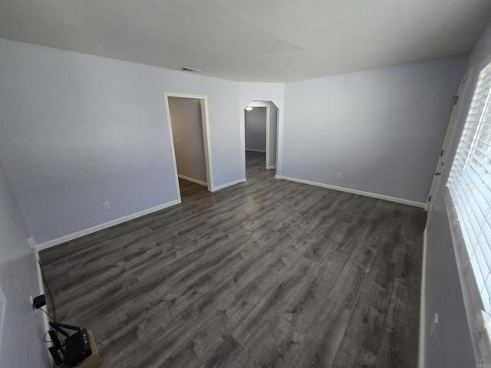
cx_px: 246
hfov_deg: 106.2
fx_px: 184
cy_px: 184
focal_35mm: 13
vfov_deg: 89.9
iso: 80
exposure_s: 1/60
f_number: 2.2
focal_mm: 1.7
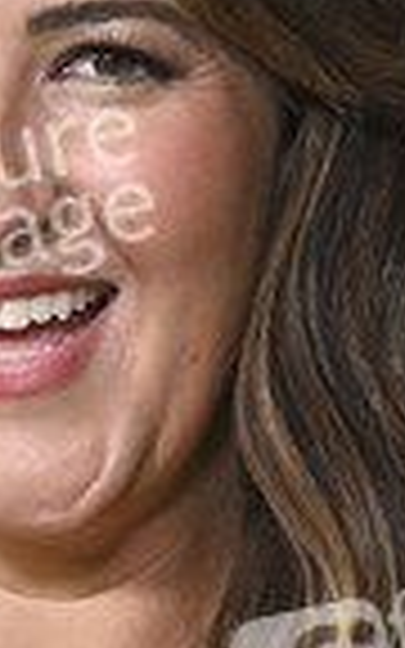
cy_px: 441
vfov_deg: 7.2
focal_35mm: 291
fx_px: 5139
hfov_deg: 4.5
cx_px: 54
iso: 2500
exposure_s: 1/320
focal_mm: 69
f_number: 6.3
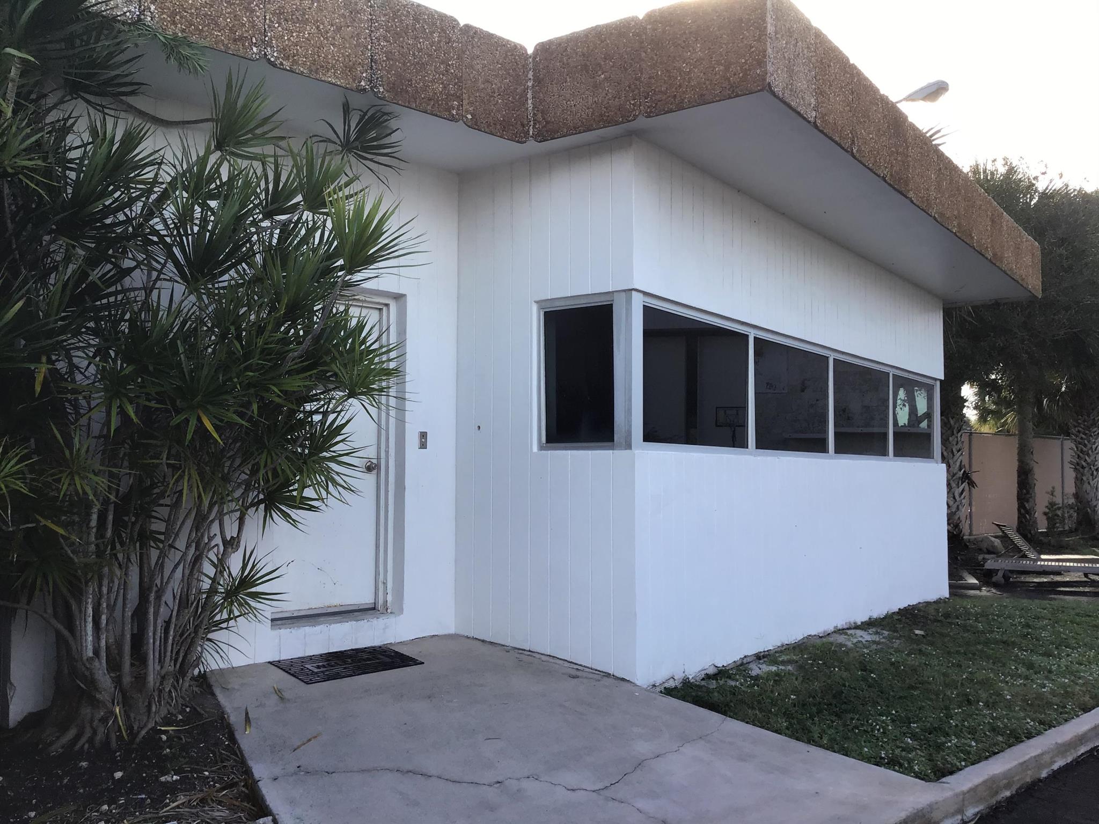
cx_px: 550
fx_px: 984
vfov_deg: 45.4
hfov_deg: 58.4
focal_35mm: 31
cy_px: 412
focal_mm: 3.3
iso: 25
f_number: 2.4
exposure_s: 1/365
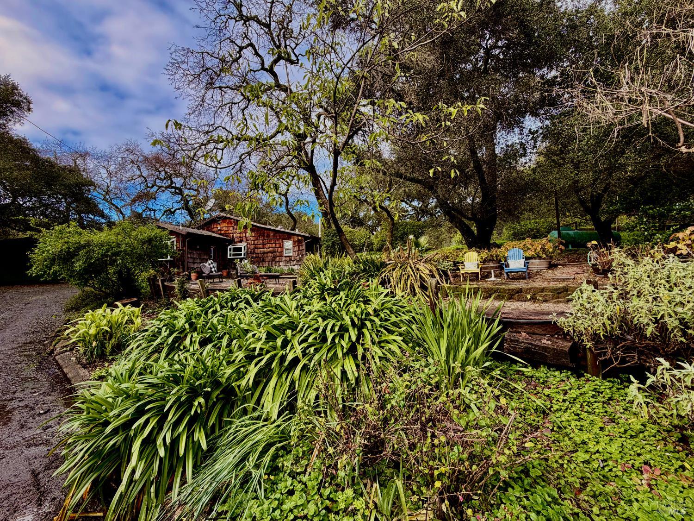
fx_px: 281
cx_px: 347
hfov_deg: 102.1
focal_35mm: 14
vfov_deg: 85.7
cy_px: 260
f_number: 2.2
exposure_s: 1/494
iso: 64
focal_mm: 2.22
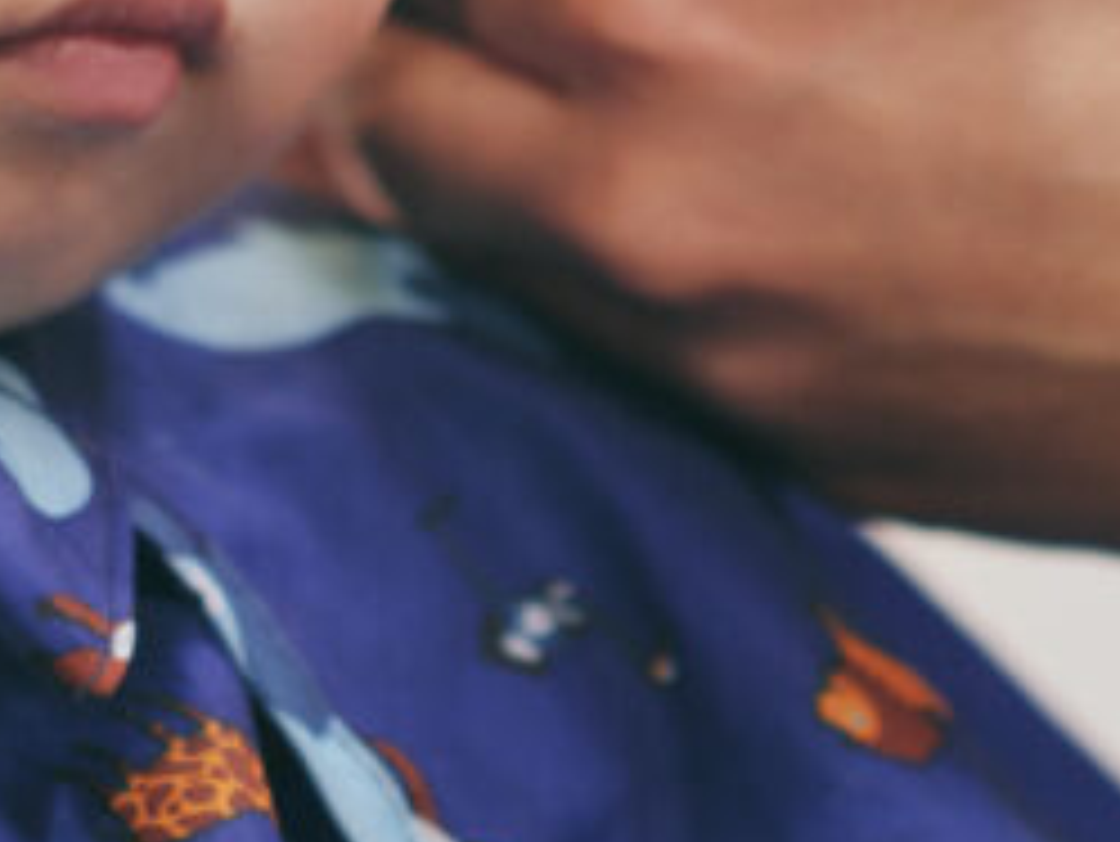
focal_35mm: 354
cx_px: 270
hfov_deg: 5.6
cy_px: 135
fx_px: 11459
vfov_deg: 4.2
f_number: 1.2
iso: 200
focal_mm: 43
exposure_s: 1/160
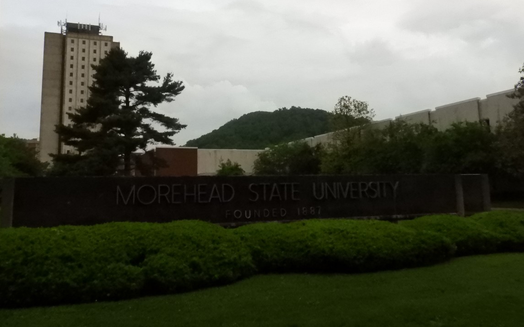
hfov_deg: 59.6
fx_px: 457
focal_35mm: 32
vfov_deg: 39.1
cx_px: 242
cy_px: 120
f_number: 6.7
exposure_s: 1/1600
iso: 1600
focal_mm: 4.3
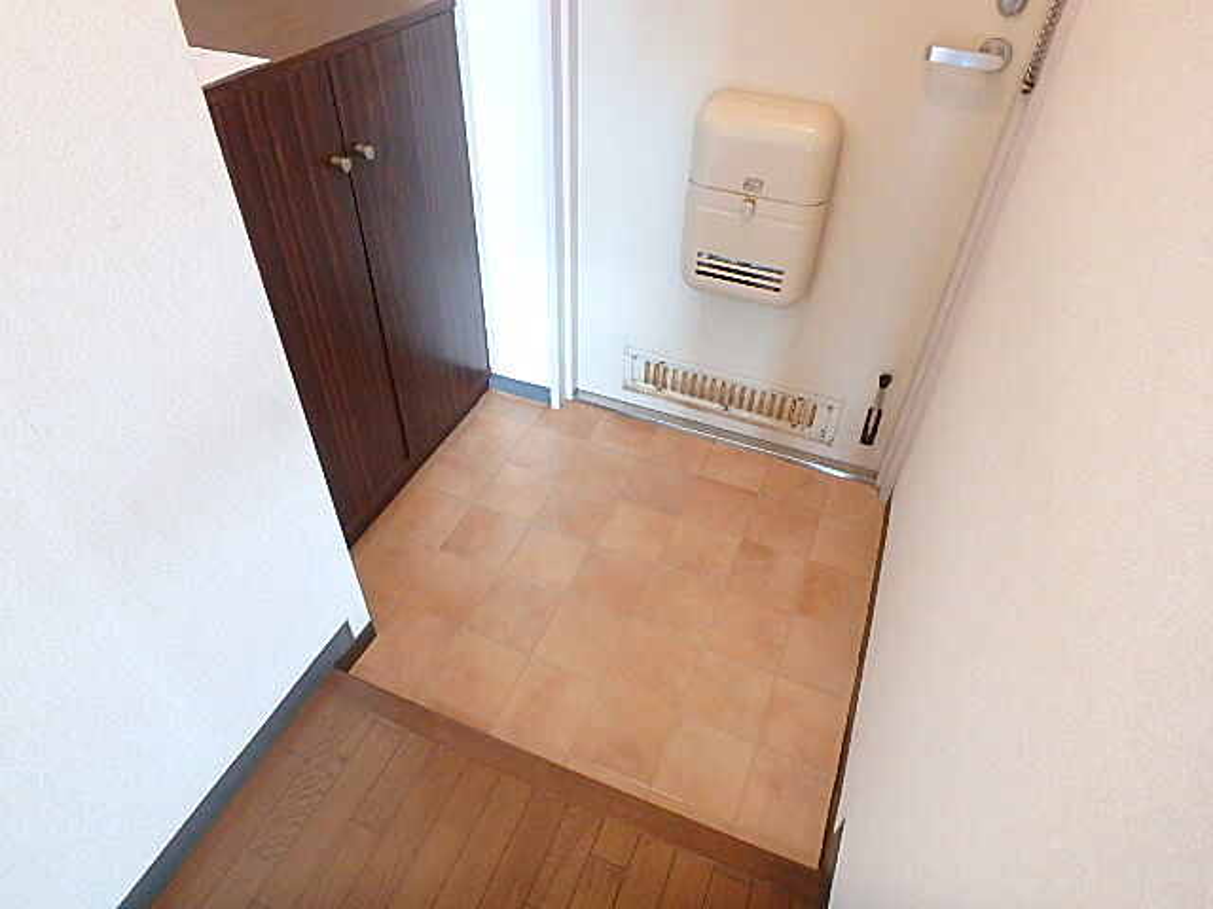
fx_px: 736
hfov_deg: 79.0
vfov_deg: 63.4
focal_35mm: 21
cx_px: 606
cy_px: 454
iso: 800
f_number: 3.5
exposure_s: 1/25
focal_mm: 3.7
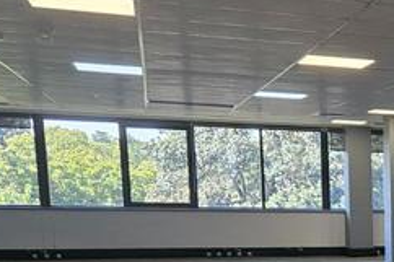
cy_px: 343
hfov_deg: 22.7
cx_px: 524
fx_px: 864
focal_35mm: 79
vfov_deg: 16.3
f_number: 1.8
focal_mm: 5.4
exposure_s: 1/190
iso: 200
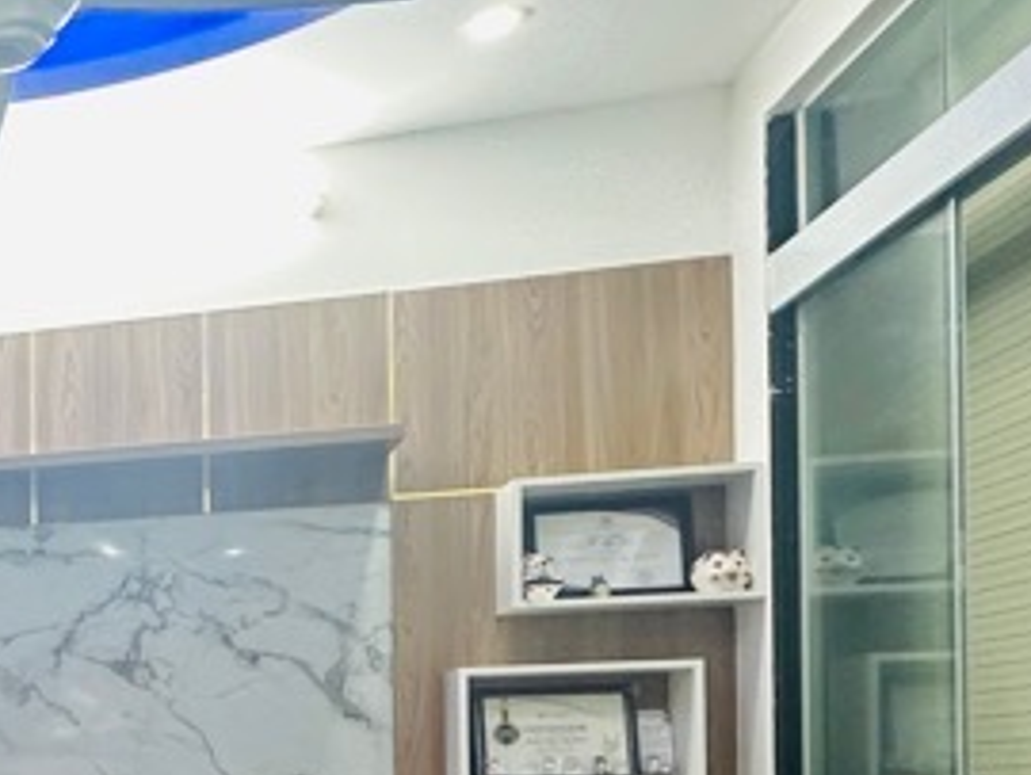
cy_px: 790
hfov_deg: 27.0
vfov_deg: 26.0
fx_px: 1580
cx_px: -470
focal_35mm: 53
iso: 200
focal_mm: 2.22
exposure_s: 1/50
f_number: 2.2
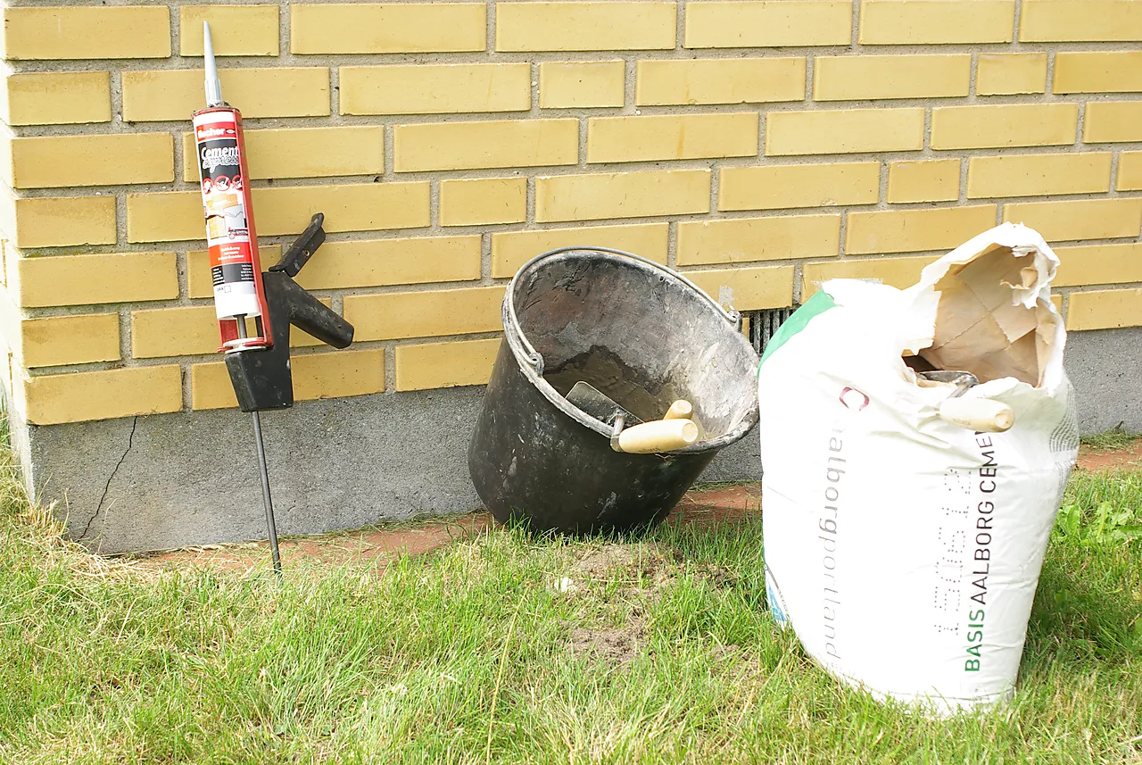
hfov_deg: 34.2
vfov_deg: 23.3
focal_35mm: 58
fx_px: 1858
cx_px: 571
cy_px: 382
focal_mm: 39
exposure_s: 1/250
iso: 200
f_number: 8
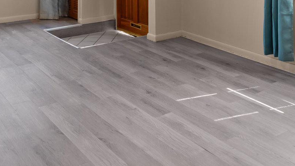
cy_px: -49
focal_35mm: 46
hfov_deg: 44.3
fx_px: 360
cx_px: 115
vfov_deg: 23.1
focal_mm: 17
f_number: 8
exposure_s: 1/20
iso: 400
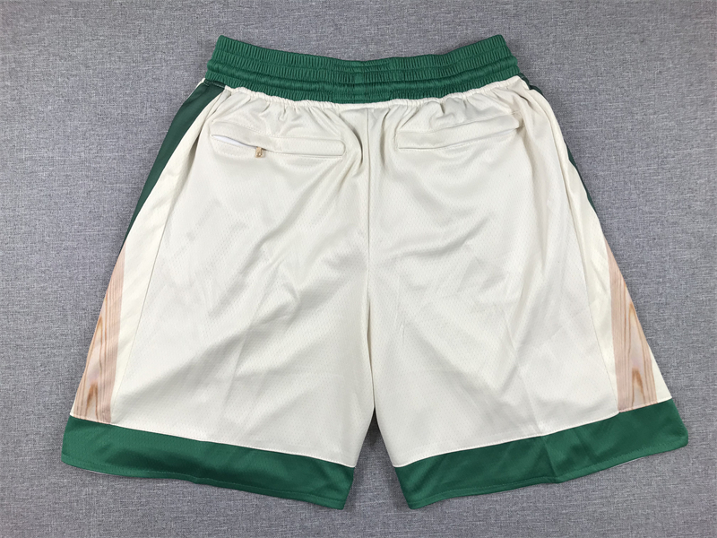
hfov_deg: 63.4
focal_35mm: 28
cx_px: 358
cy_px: 269
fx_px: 580
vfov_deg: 49.7
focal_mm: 3.99
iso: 20
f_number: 1.8
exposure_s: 1/119
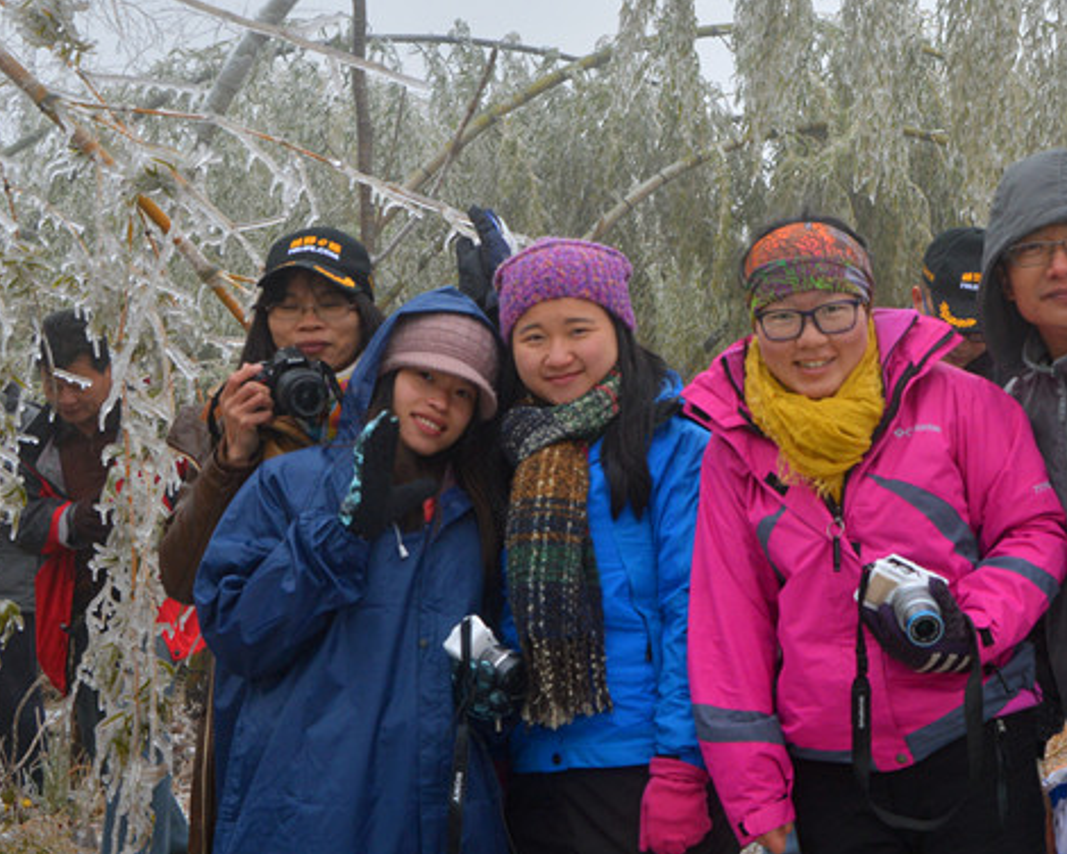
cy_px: 346
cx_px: 767
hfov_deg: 28.0
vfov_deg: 22.8
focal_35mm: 67
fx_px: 2116
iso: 200
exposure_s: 1/80
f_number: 8
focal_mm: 28
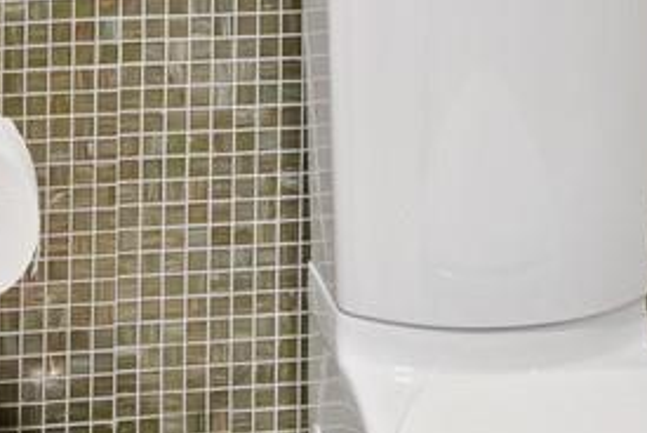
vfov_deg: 12.8
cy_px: -441
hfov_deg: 21.8
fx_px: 1673
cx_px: 188
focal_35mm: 93
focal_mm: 16
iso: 400
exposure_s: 1/2
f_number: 11
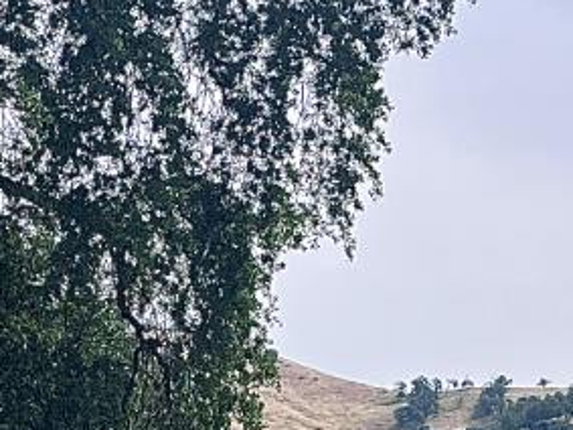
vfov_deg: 10.3
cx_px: 219
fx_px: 2283
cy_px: 715
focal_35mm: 138
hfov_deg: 14.3
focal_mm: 5.1
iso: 50
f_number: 1.6
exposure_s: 1/2967
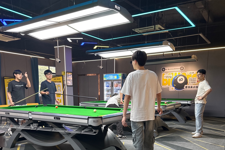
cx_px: 111
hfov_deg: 55.8
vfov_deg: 36.9
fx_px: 213
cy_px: 130
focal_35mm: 34
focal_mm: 6.86
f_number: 1.78
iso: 125
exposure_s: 1/100
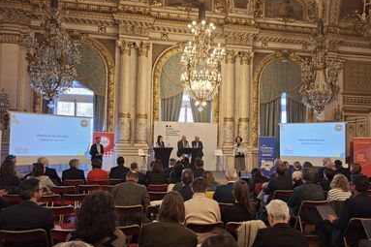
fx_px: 258
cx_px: 193
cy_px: 133
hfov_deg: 71.5
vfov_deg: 51.2
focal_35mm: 25
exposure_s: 1/120
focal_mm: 5.54
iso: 200
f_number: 1.8
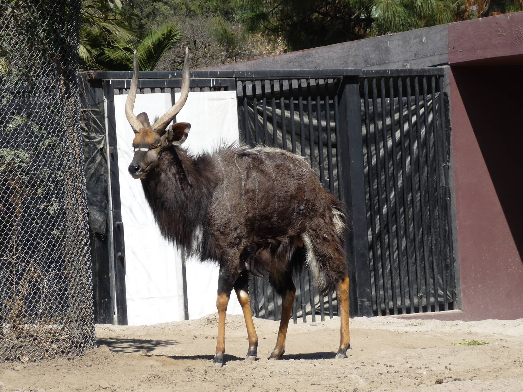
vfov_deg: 11.6
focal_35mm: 128
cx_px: 262
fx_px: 1934
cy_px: 196
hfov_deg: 15.4
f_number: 4.7
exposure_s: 1/500
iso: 100
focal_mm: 21.8
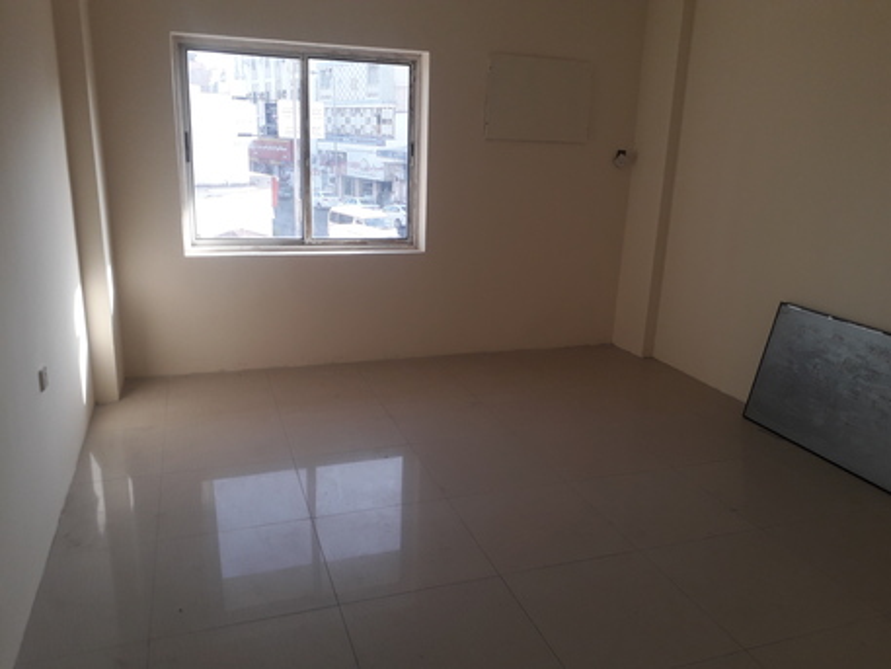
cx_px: 446
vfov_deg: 51.4
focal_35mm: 27
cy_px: 334
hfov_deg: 65.3
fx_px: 695
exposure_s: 1/200
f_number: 1.9
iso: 40
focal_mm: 3.6
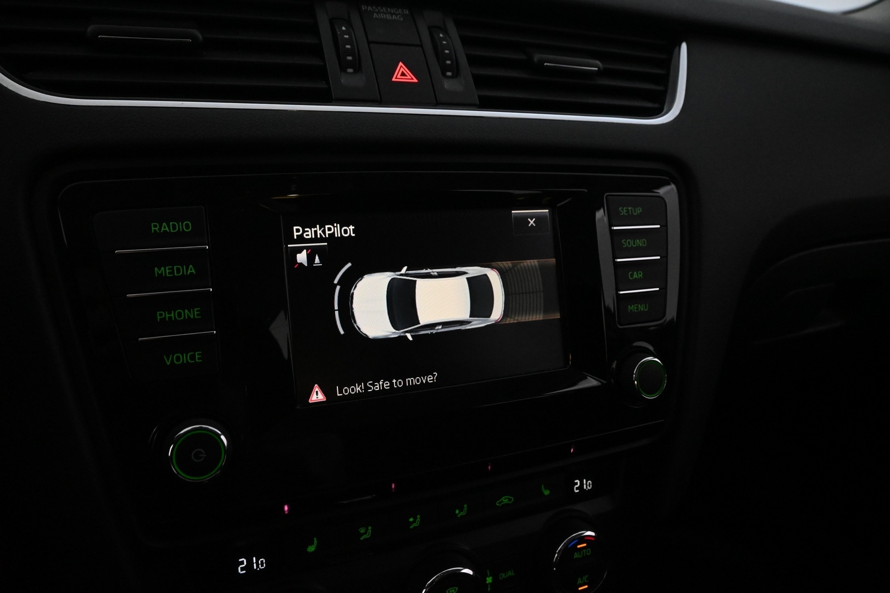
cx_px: 445
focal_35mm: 27
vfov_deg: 47.9
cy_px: 296
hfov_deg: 67.4
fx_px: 667
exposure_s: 1/80
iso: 5000
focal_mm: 18
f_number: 6.3
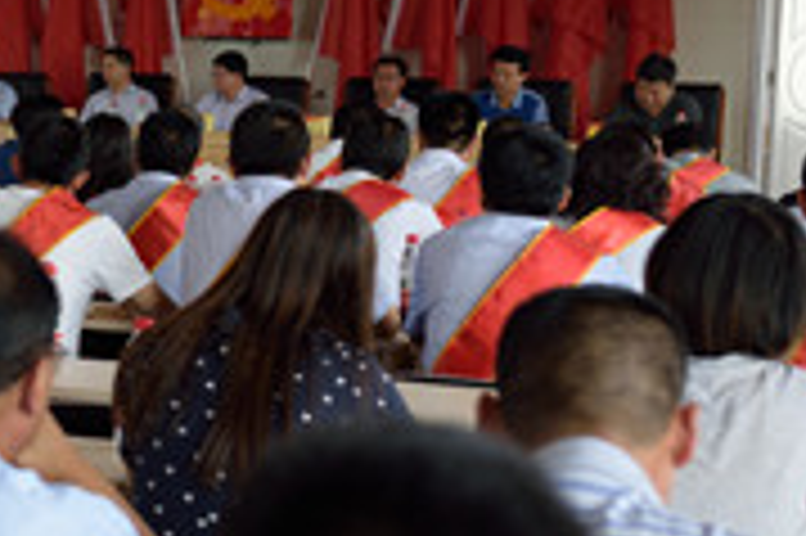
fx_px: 2192
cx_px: -225
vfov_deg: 13.9
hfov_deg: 19.3
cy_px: 282
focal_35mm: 98
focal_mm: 35
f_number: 3.2
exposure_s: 1/100
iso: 160
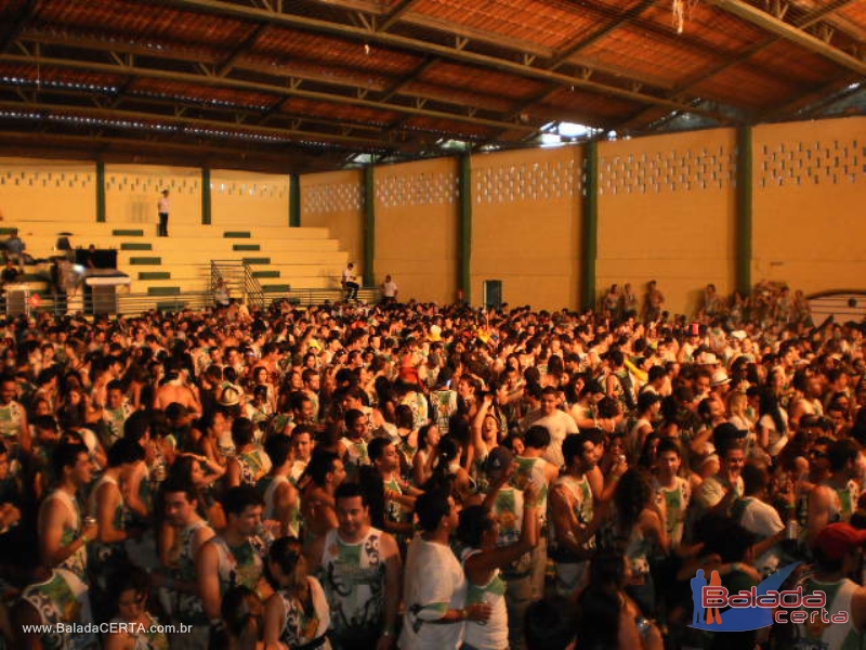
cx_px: 433
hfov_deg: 51.4
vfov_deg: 39.7
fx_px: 901
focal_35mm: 36
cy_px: 325
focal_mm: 6.3
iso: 250
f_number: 3.1
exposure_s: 1/30
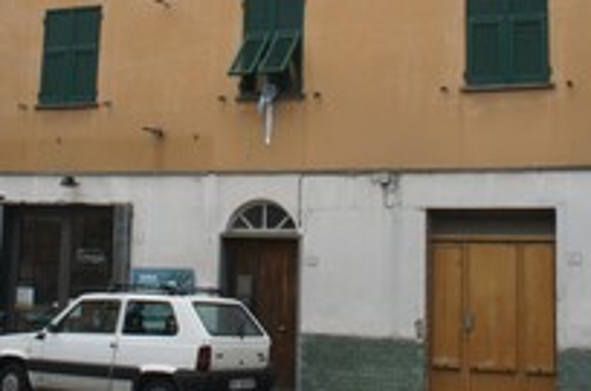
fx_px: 999
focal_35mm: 61
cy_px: 46
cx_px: 333
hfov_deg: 32.9
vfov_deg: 21.7
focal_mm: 18
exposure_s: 1/250
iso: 320
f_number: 7.1
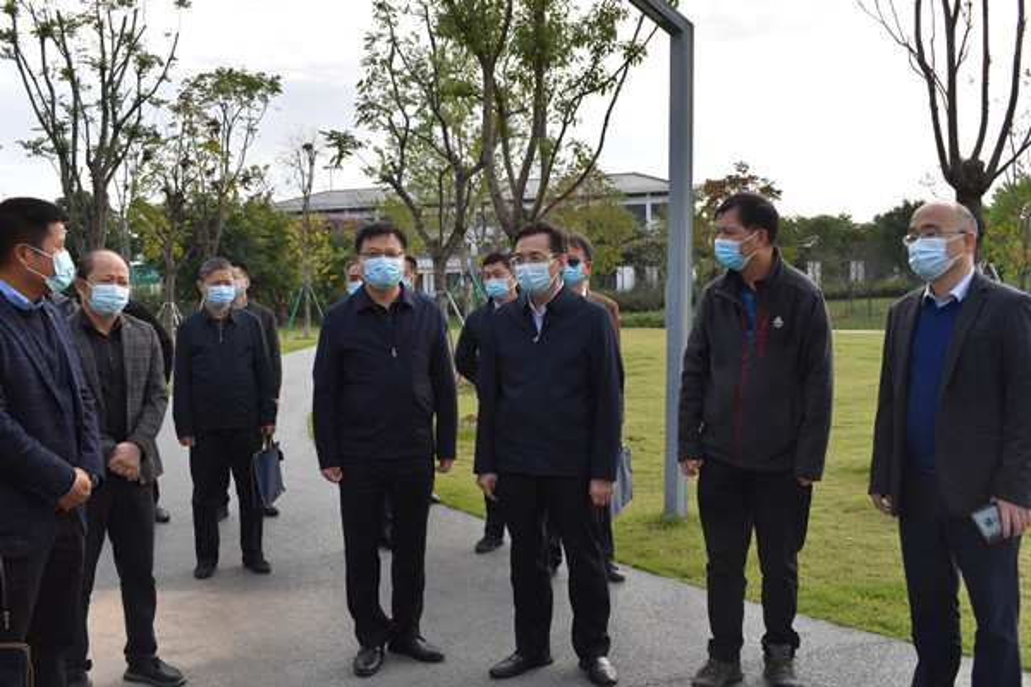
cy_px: 344
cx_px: 516
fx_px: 1031
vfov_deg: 36.9
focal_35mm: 36
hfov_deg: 53.1
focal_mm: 24
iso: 200
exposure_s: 1/250
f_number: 8
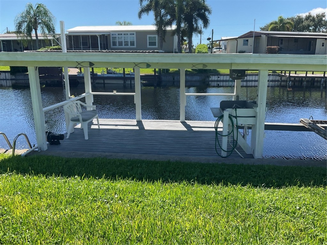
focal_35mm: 29
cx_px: 164
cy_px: 122
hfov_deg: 61.7
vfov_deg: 48.2
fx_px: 274
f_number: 1.8
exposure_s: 1/1035
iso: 16
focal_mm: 3
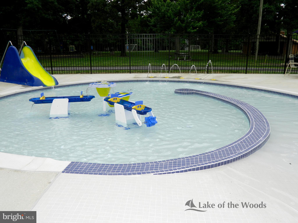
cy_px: 112
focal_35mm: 31
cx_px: 149
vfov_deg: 45.4
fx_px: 267
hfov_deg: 58.4
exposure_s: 1/200
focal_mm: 5.6
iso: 110
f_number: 3.2
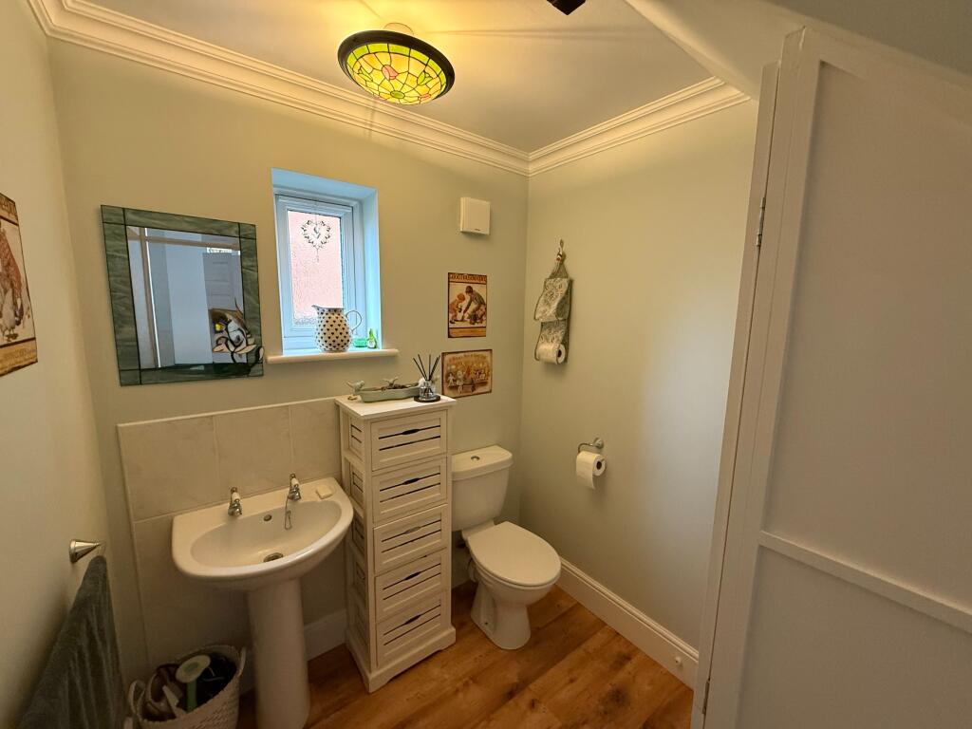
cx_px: 486
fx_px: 393
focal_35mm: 14
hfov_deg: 102.1
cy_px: 364
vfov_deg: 85.7
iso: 320
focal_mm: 2.22
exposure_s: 1/50
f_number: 2.2
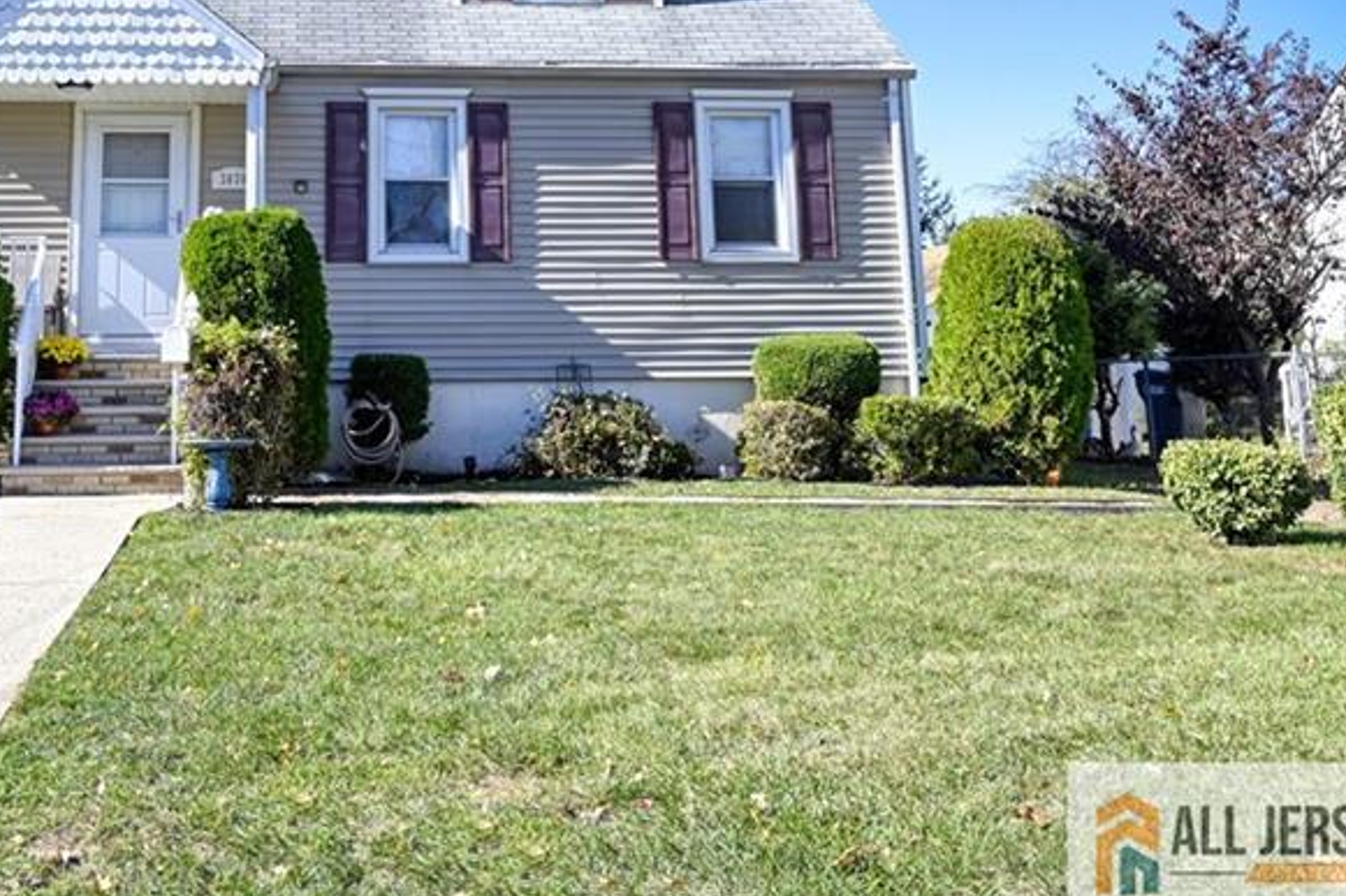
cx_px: 354
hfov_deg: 49.1
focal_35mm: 38
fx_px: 1416
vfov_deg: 33.7
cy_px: 135
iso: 1600
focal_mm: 21.5
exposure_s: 1/8000
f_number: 4.5
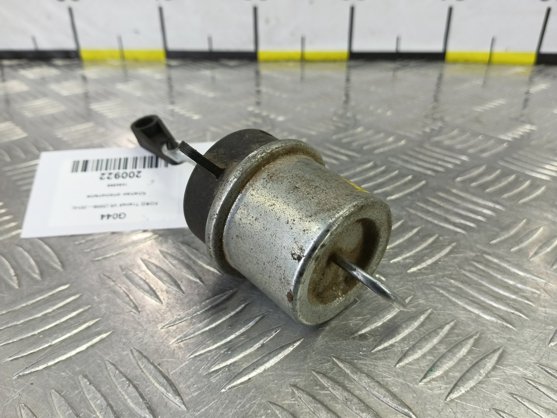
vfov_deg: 58.9
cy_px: 209
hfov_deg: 73.9
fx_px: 370
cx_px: 278
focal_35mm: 23
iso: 118
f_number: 1.6
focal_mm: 4.11
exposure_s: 1/50
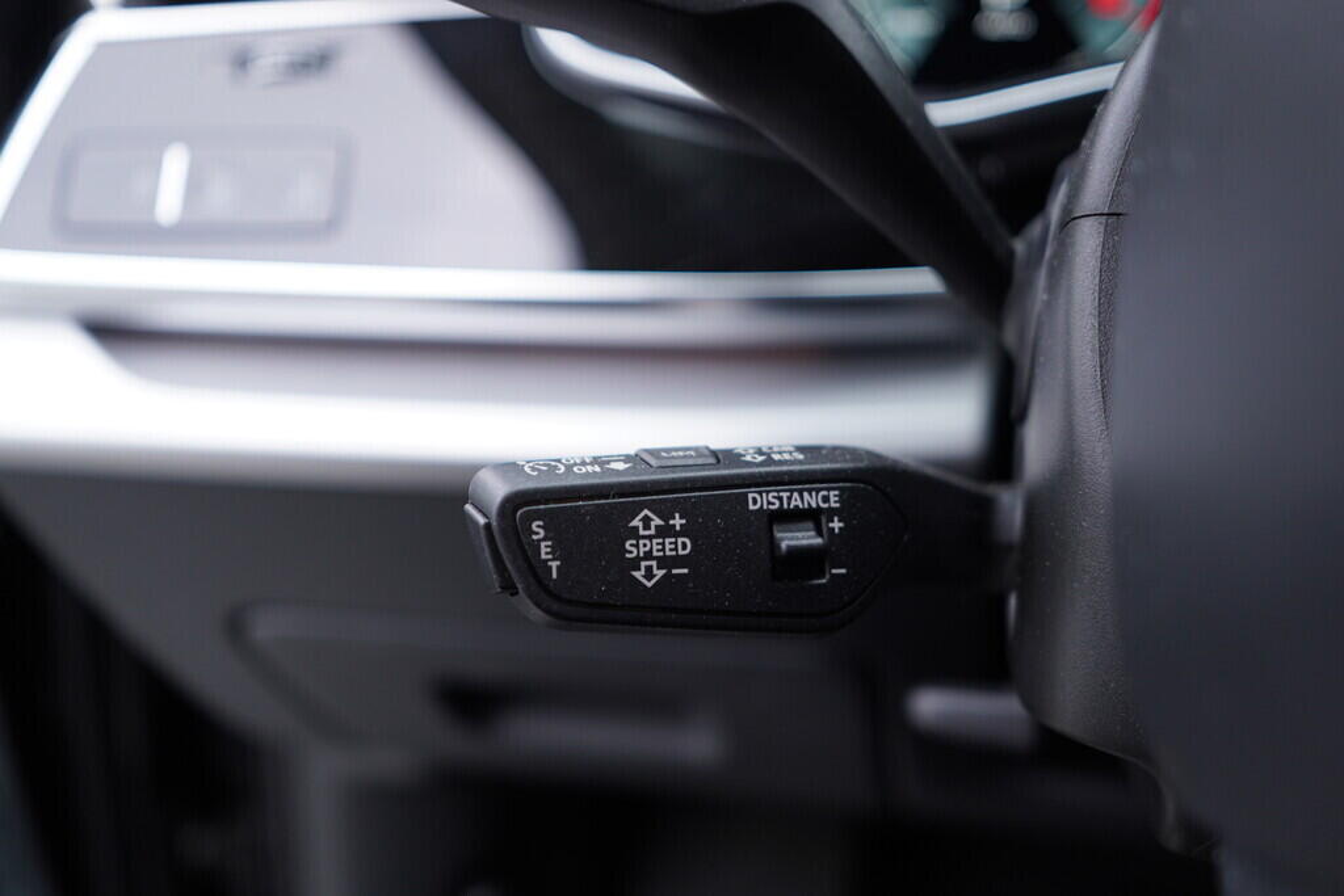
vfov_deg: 36.9
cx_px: 672
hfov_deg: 53.1
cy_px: 448
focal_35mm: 36
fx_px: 1344
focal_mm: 24
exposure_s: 1/40
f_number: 2.8
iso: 200
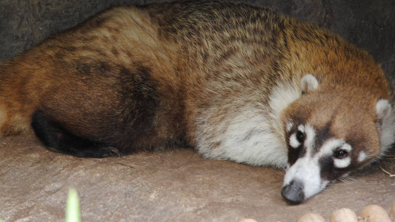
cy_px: 68
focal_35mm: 426
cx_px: 118
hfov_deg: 5.1
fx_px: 4461
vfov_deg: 2.9
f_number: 5
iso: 200
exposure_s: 1/60
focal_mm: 165
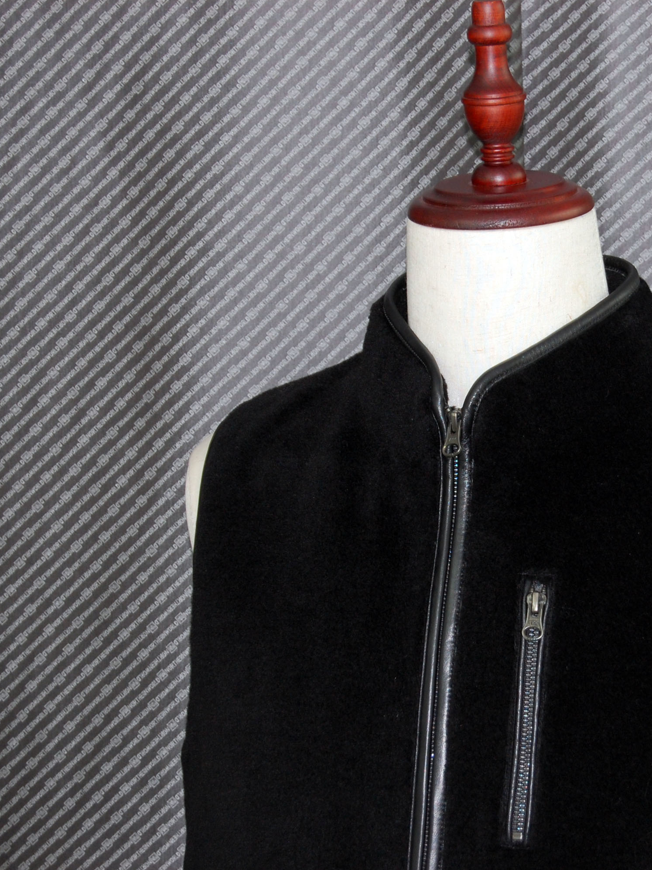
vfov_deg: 19.6
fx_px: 2512
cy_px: 435
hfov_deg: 14.7
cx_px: 520
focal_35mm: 100
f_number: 5.3
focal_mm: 46
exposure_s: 1/60
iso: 400
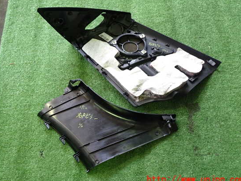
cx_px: 114
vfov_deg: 42.9
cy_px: 86
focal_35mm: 33
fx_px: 230
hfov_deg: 55.3
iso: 250
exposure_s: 1/30
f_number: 2.3
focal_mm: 5.4
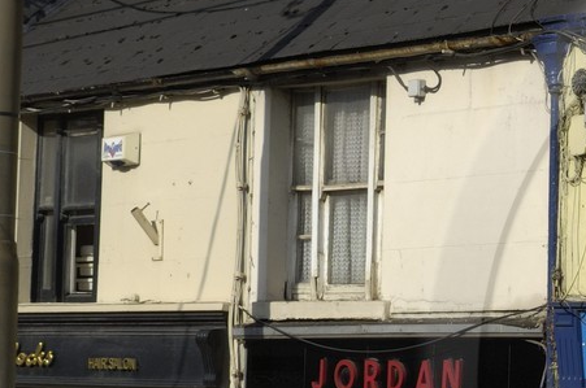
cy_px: 389
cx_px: 954
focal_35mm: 149
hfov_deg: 12.9
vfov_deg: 9.1
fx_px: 2421
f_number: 11
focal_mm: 28
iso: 100
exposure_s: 1/200
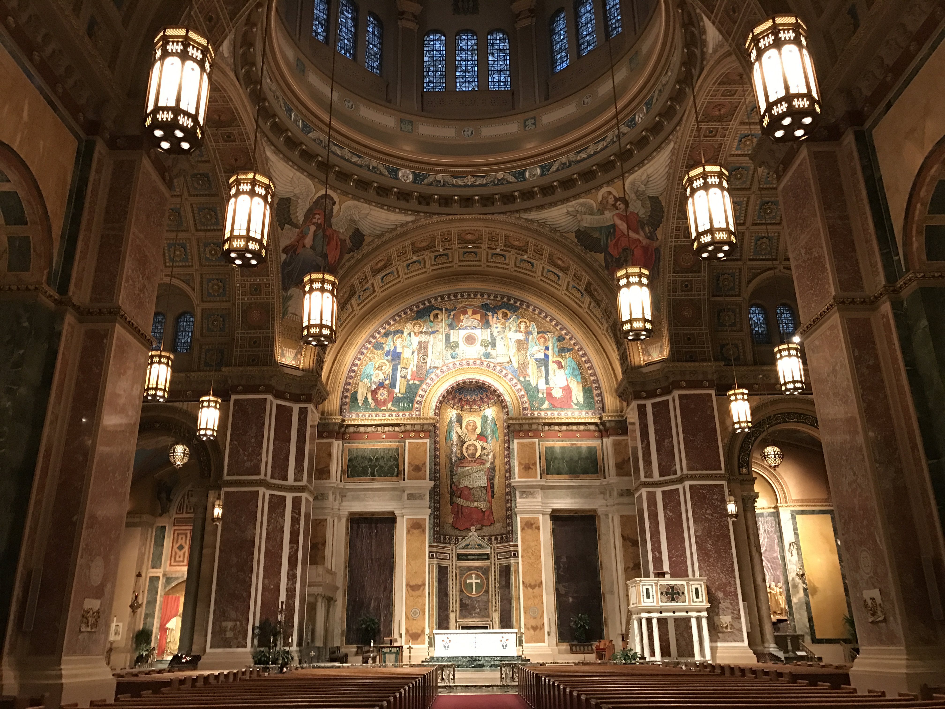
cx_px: 472
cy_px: 354
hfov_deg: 63.4
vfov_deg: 49.7
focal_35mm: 28
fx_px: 764
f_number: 1.8
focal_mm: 3.99
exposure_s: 1/9
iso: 100
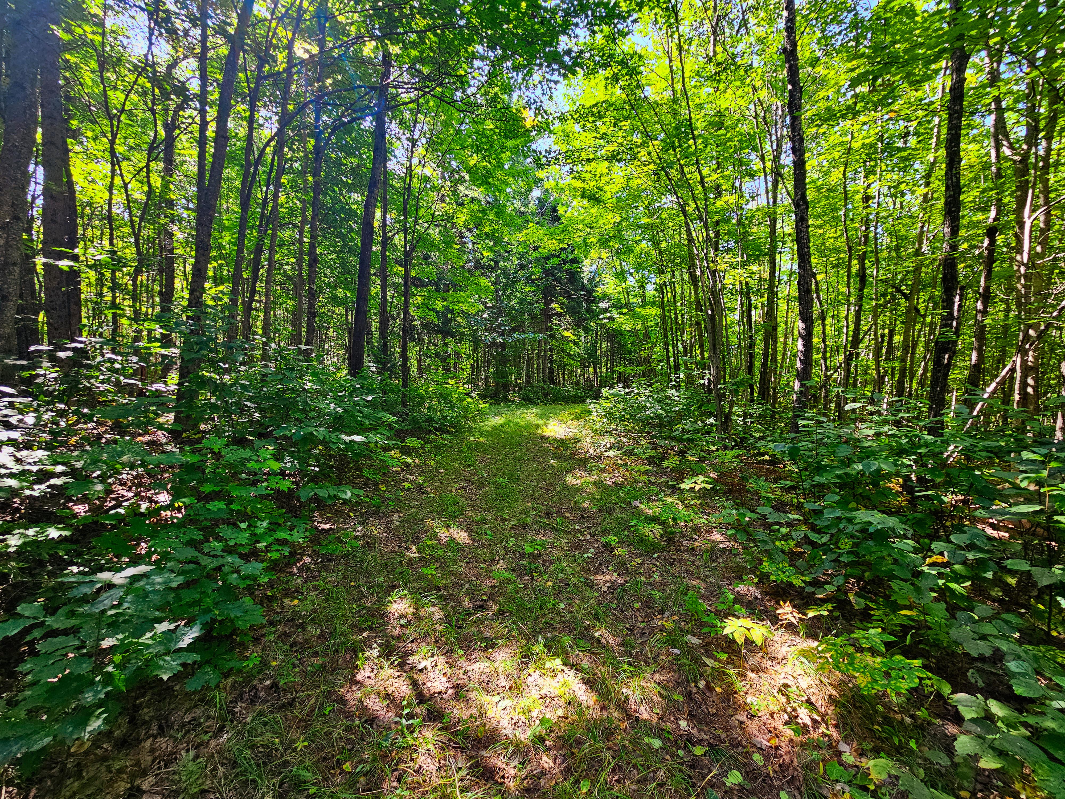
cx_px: 532
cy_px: 400
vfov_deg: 89.9
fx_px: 400
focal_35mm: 13
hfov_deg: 106.2
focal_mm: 2.2
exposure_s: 1/120
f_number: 2.2
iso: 80
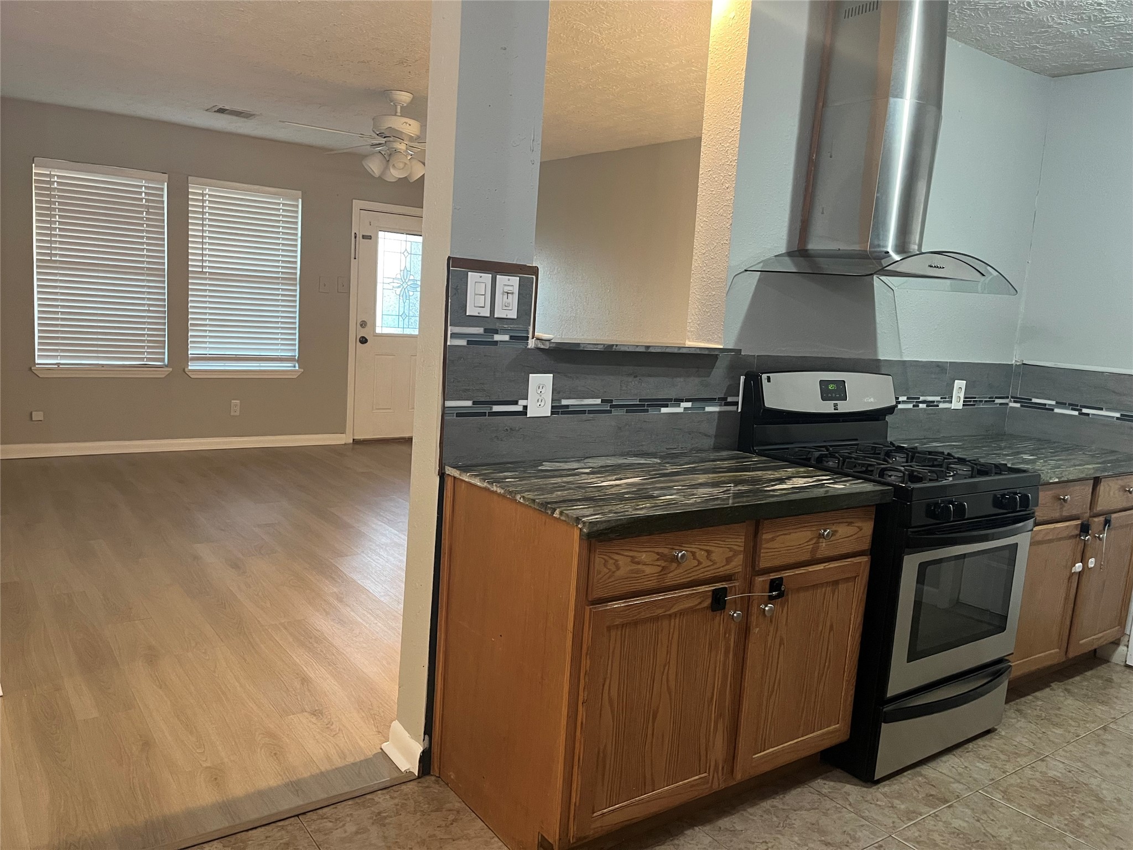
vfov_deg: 53.1
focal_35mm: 26
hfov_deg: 67.3
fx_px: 851
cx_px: 566
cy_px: 425
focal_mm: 5.1
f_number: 1.6
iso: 400
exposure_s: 1/60
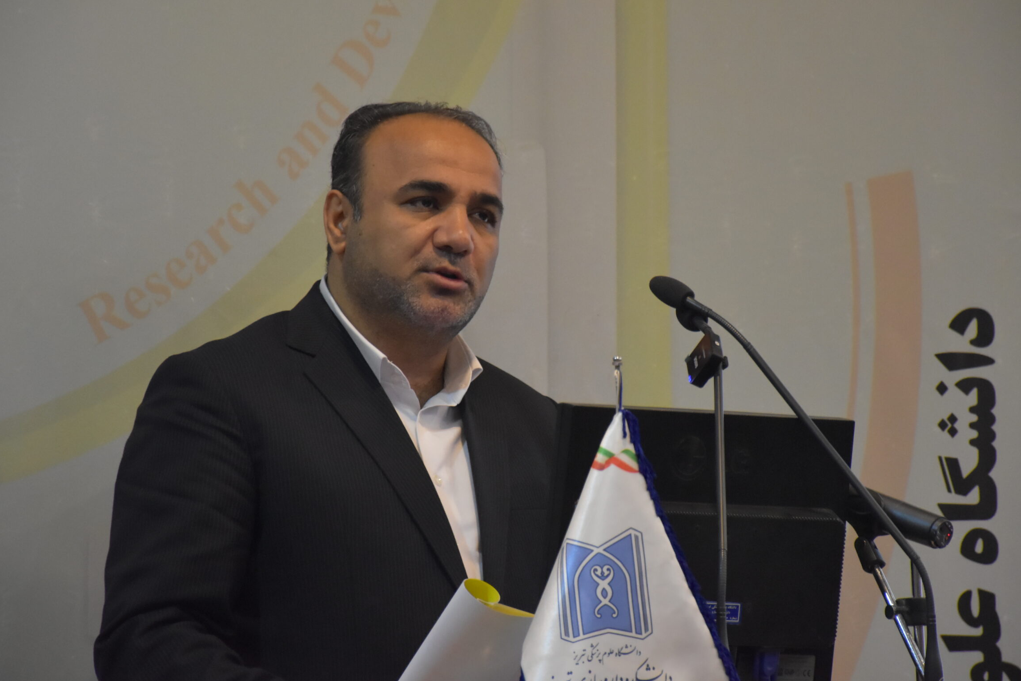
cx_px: 510
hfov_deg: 10.1
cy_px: 319
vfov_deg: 6.7
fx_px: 5787
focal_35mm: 204
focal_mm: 122
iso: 2800
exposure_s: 1/60
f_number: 5.6
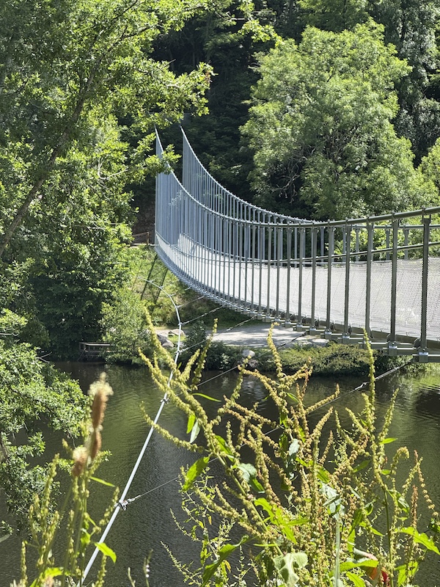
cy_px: 294
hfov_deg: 12.3
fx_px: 2034
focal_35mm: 120
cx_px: 220
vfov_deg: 16.4
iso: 64
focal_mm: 15.66
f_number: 2.8
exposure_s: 1/436
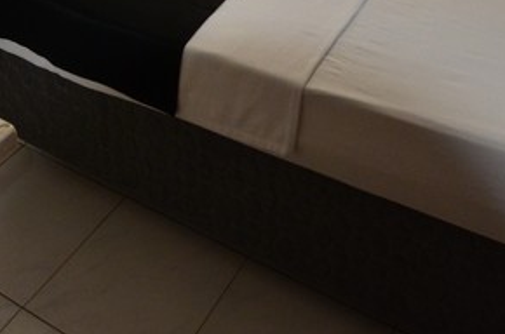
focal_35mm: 53
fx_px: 742
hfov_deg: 37.5
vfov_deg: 19.8
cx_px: 219
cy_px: -242
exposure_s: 1/125
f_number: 4.8
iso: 1000
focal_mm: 10
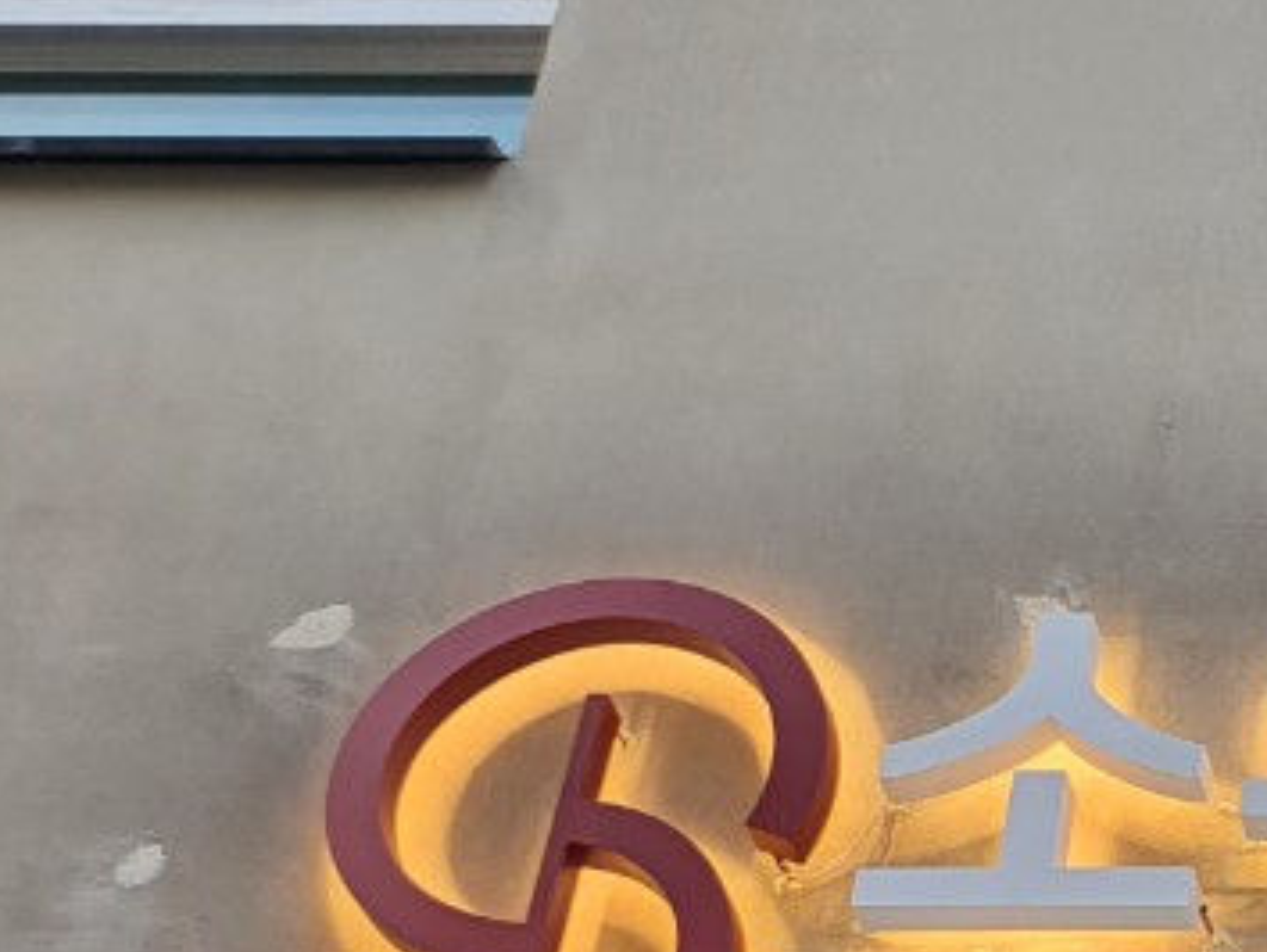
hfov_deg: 18.0
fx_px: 3443
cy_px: 1428
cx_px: 2044
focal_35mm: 94
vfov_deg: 14.7
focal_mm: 4.3
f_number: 2.4
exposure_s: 1/152
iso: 50
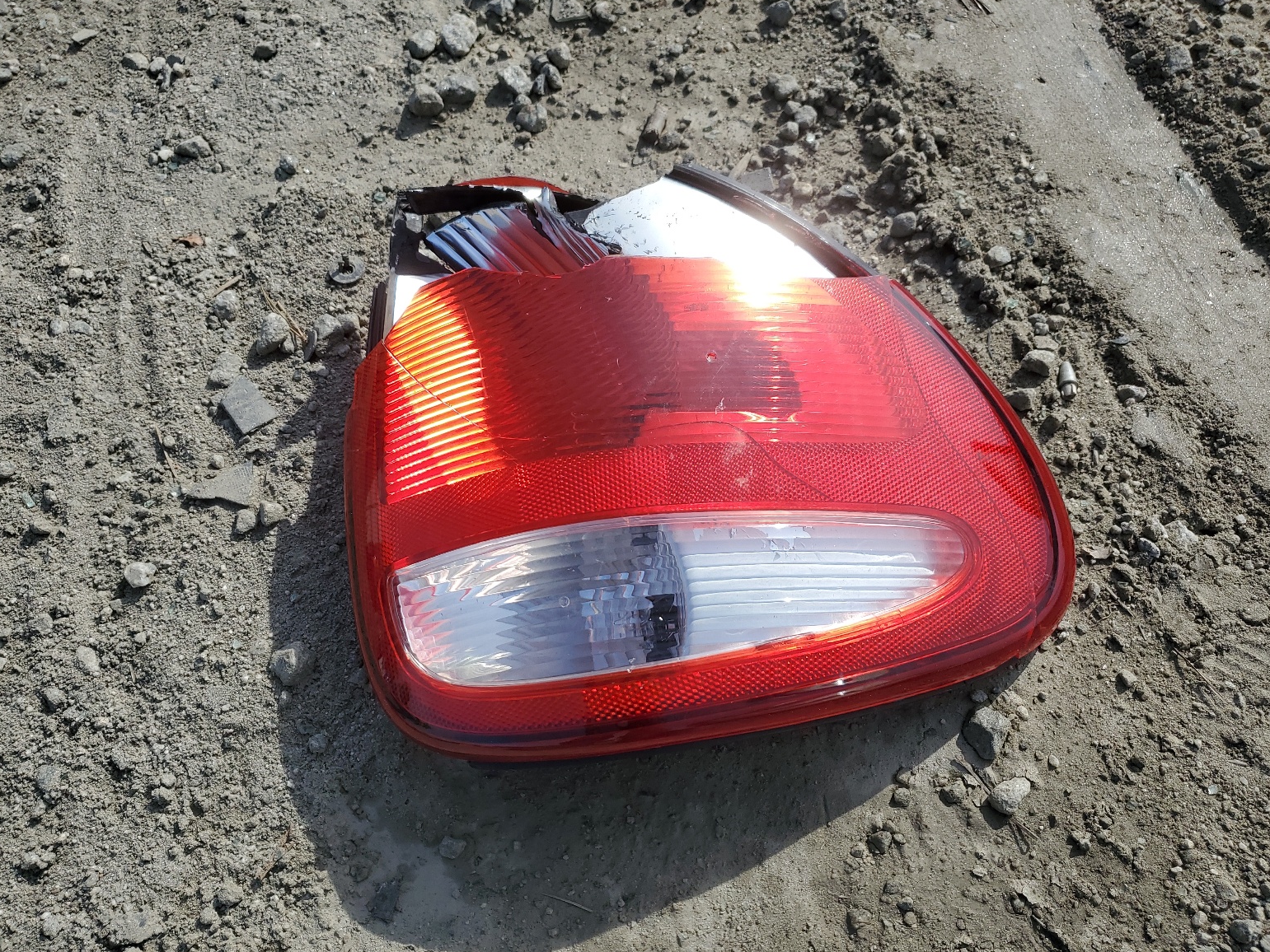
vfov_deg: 51.4
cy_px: 483
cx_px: 623
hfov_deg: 65.3
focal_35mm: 27
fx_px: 991
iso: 50
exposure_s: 1/3333
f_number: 1.5
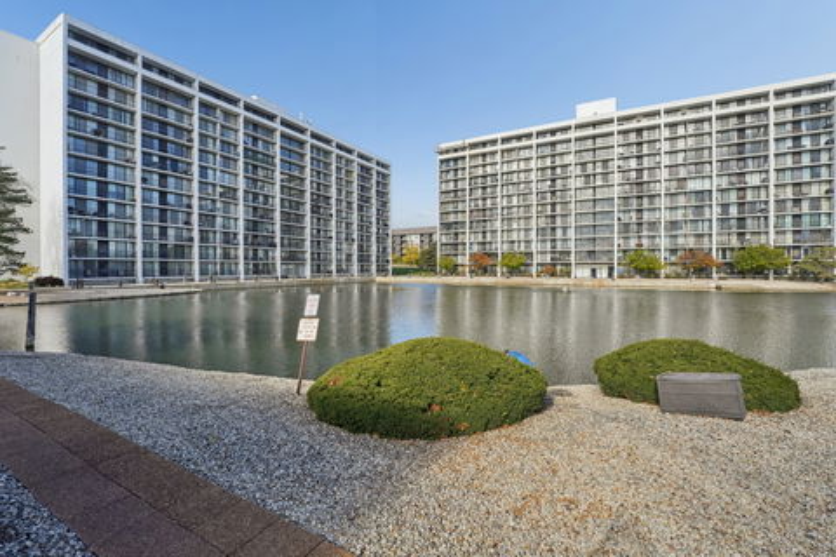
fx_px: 325
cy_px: 278
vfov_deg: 81.2
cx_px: 418
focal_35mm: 14
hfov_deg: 104.3
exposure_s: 1/640
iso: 320
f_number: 8
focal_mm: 14
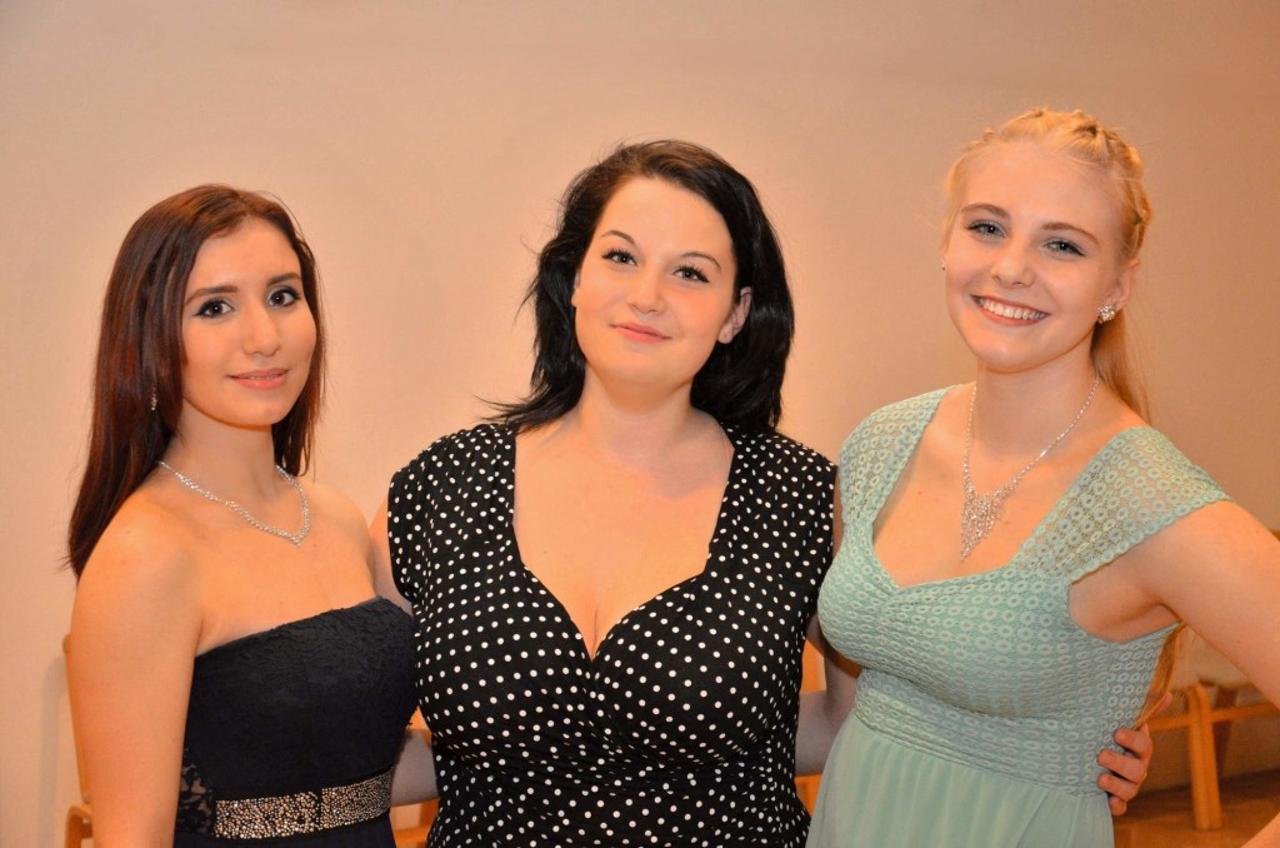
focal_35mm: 63
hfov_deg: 32.0
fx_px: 2235
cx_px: 640
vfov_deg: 21.5
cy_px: 424
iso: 1600
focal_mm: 42
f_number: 4.8
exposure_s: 1/160
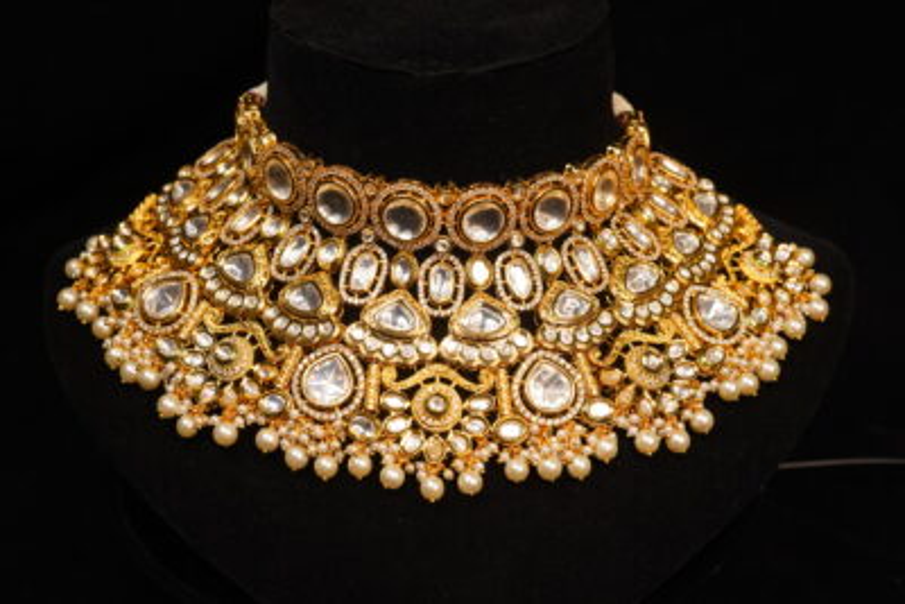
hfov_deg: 39.6
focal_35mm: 50
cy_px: 302
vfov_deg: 27.0
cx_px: 452
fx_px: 1257
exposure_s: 1/200
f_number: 9
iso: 4000
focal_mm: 50
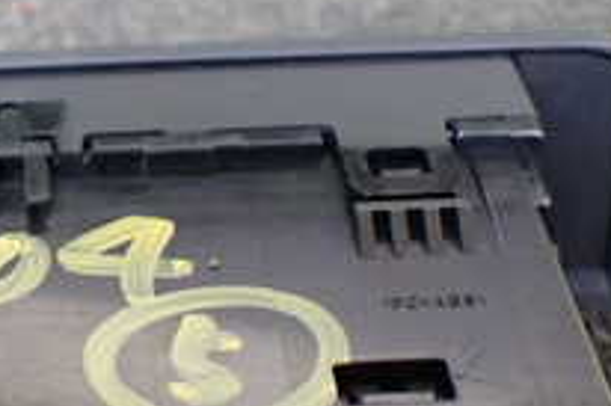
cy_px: 290
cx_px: -24
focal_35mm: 91
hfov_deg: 21.5
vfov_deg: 15.0
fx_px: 1543
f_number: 2.3
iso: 800
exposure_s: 1/30
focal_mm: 5.4
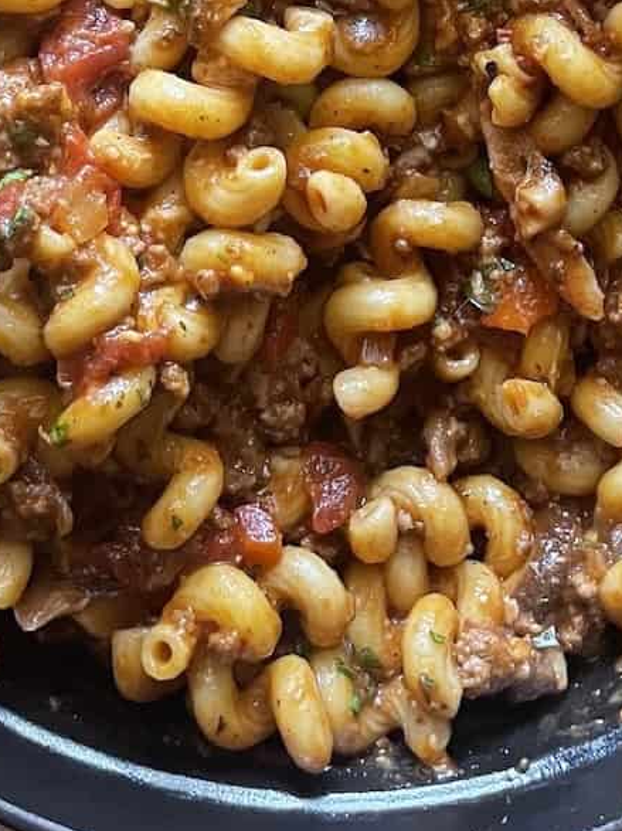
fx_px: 1702
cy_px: -116
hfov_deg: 20.7
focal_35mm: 71
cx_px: 333
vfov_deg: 25.2
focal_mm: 4.2
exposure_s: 1/30
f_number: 1.6
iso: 500
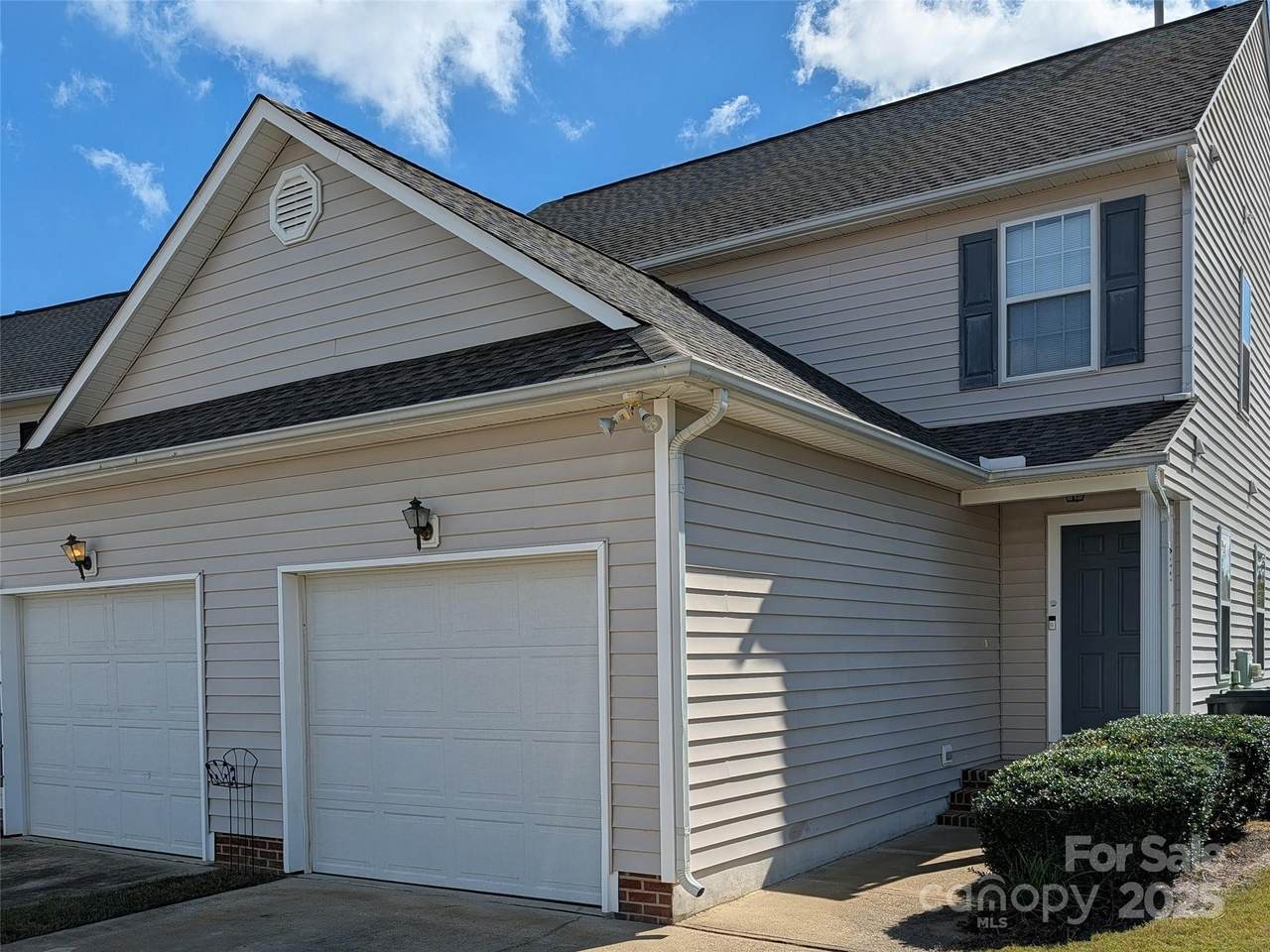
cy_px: 476
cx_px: 635
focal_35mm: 24
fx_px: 881
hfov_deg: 71.6
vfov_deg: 56.8
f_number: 1.68
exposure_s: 1/1923
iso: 21
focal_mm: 6.9
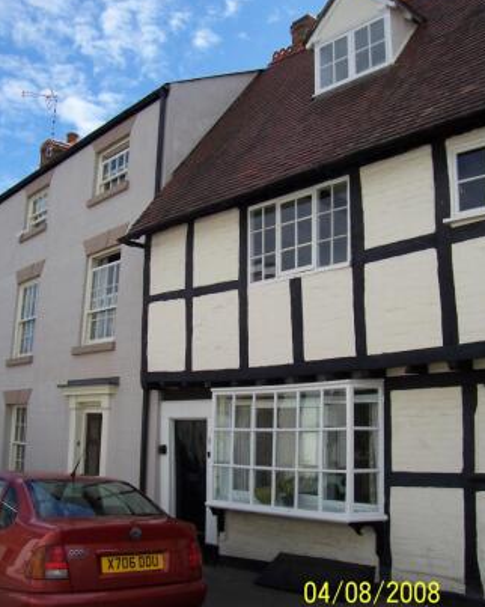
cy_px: 311
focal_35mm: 36
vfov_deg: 50.3
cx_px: 244
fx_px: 646
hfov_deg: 41.1
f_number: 5.6
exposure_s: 1/500
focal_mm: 5.6
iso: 80
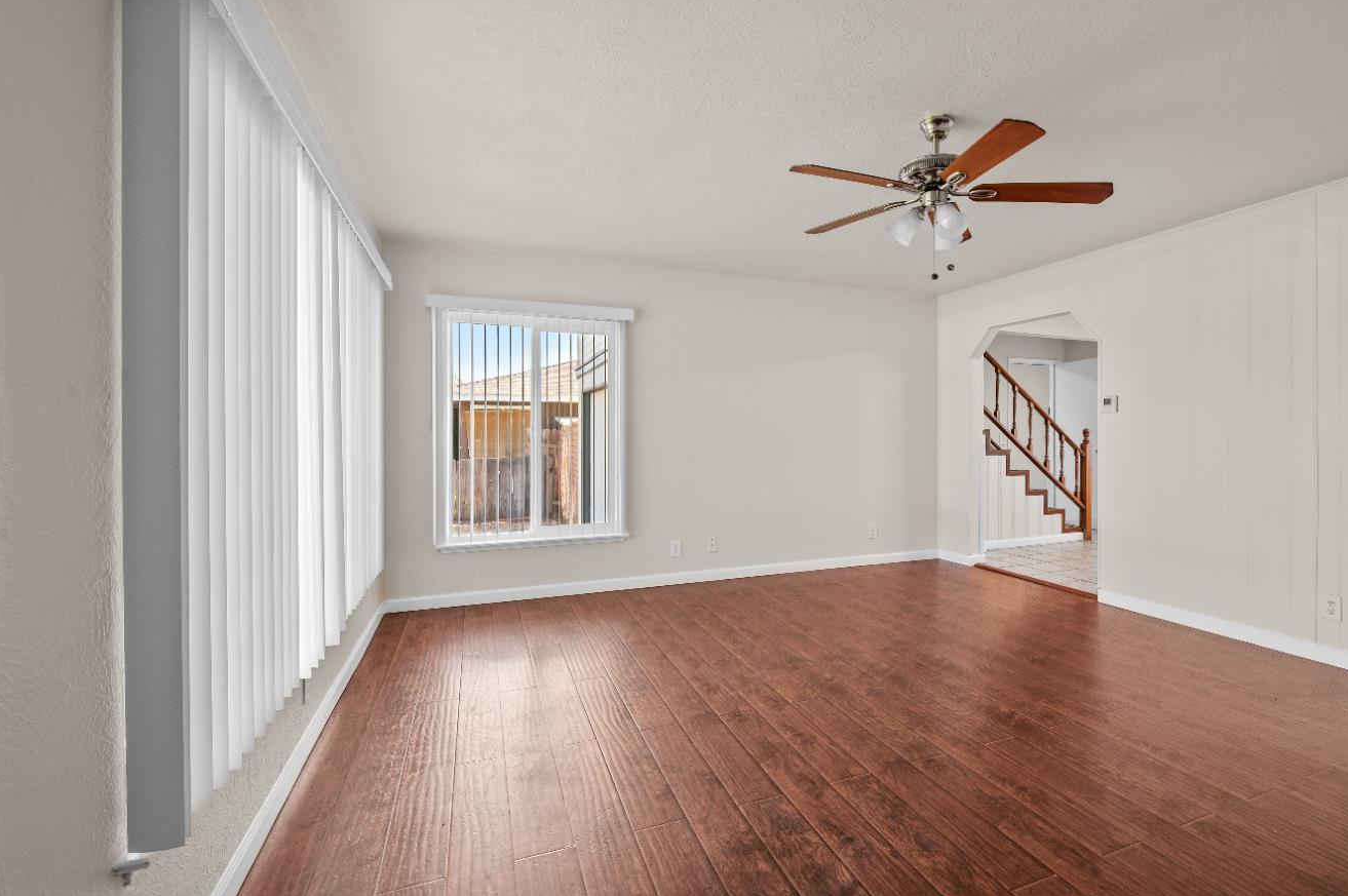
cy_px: 458
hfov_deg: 96.5
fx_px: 599
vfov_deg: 73.6
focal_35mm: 16
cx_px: 734
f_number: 9
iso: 250
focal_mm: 14
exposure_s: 1/5
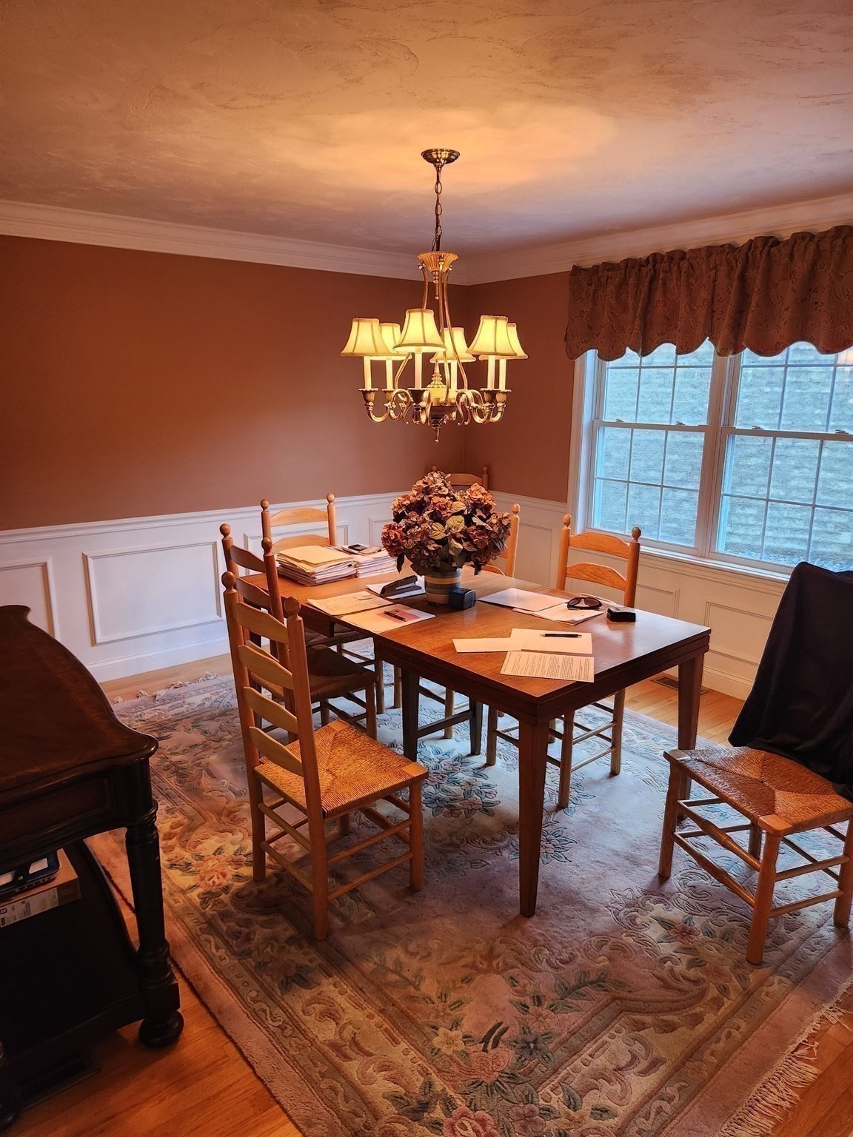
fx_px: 756
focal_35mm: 23
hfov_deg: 58.9
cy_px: 568
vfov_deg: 73.9
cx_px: 426
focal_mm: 5.4
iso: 320
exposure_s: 1/120
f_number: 1.8
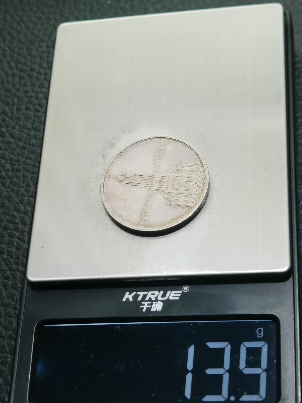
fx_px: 780
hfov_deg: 21.9
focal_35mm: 67
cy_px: 195
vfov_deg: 29.0
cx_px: 160
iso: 125
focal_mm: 6.67
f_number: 1.9
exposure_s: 1/100
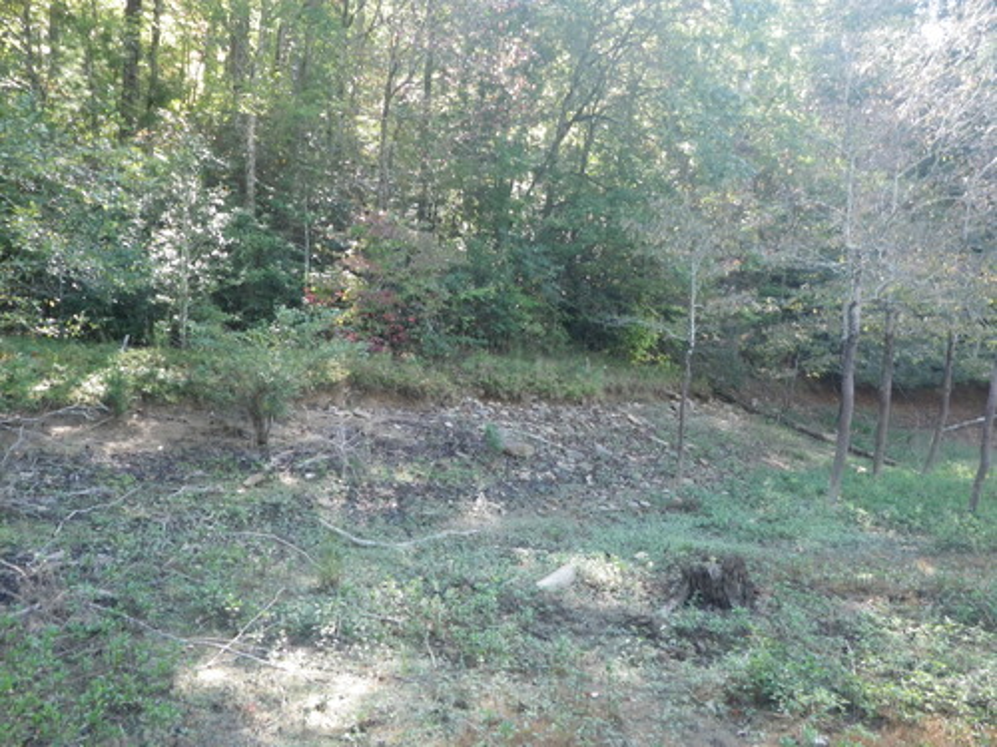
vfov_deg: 49.7
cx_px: 498
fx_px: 806
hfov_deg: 63.4
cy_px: 374
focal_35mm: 28
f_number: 3.5
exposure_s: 1/50
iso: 125
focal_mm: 5
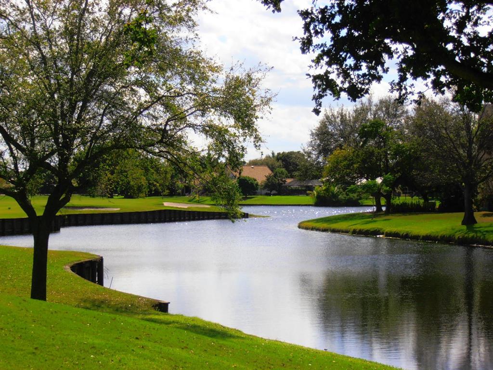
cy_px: 185
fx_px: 1581
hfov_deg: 17.7
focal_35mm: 111
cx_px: 246
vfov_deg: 13.3
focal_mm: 19.64
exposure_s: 1/640
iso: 80
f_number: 5.5
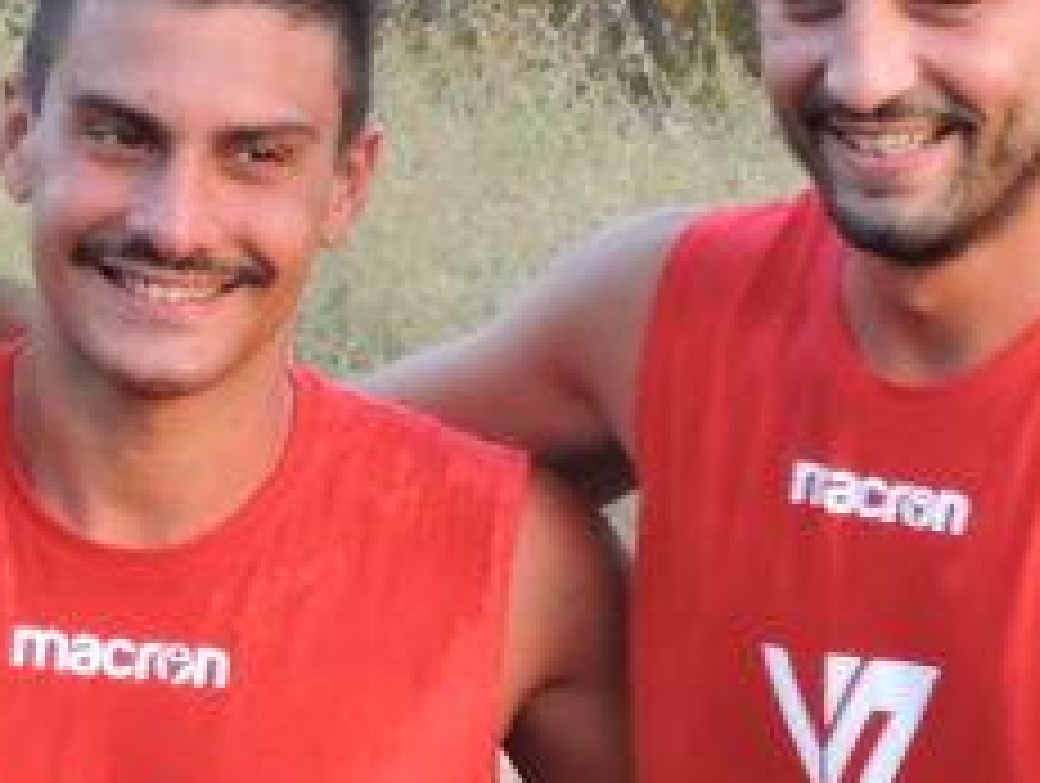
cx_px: 801
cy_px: 756
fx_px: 11314
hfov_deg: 5.3
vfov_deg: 4.0
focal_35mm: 376
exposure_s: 1/60
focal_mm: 15.2
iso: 400
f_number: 4.5
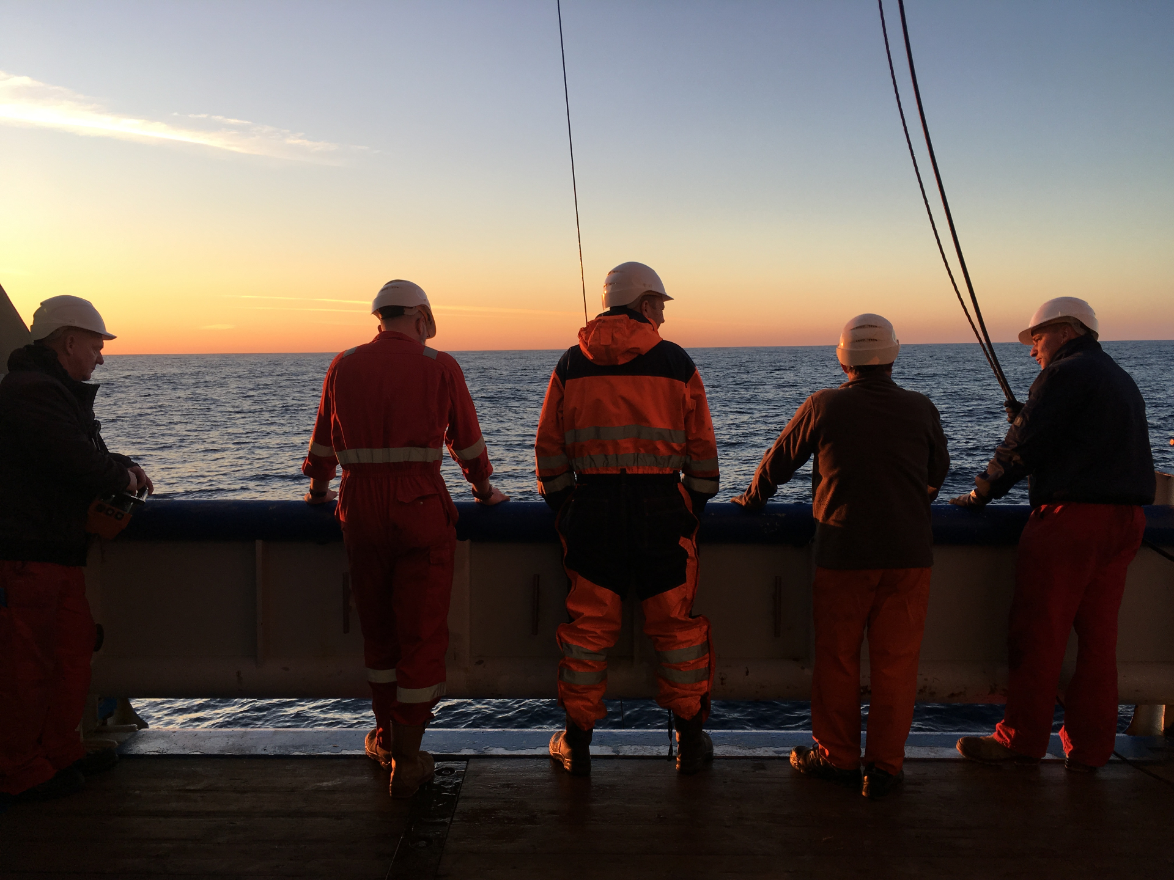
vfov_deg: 48.2
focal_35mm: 29
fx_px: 984
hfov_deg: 61.7
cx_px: 587
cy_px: 440
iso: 25
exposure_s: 1/237
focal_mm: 4.15
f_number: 2.2
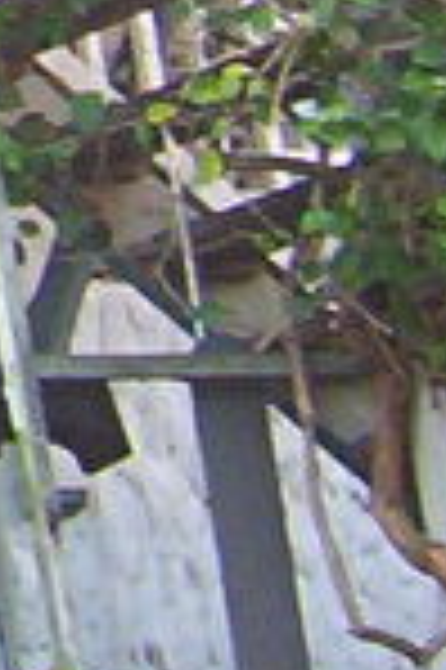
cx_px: -1520
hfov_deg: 4.7
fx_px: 4787
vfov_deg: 7.7
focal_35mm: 257
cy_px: -670
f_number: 2.76
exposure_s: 1/43.3
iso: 100
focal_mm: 5.54
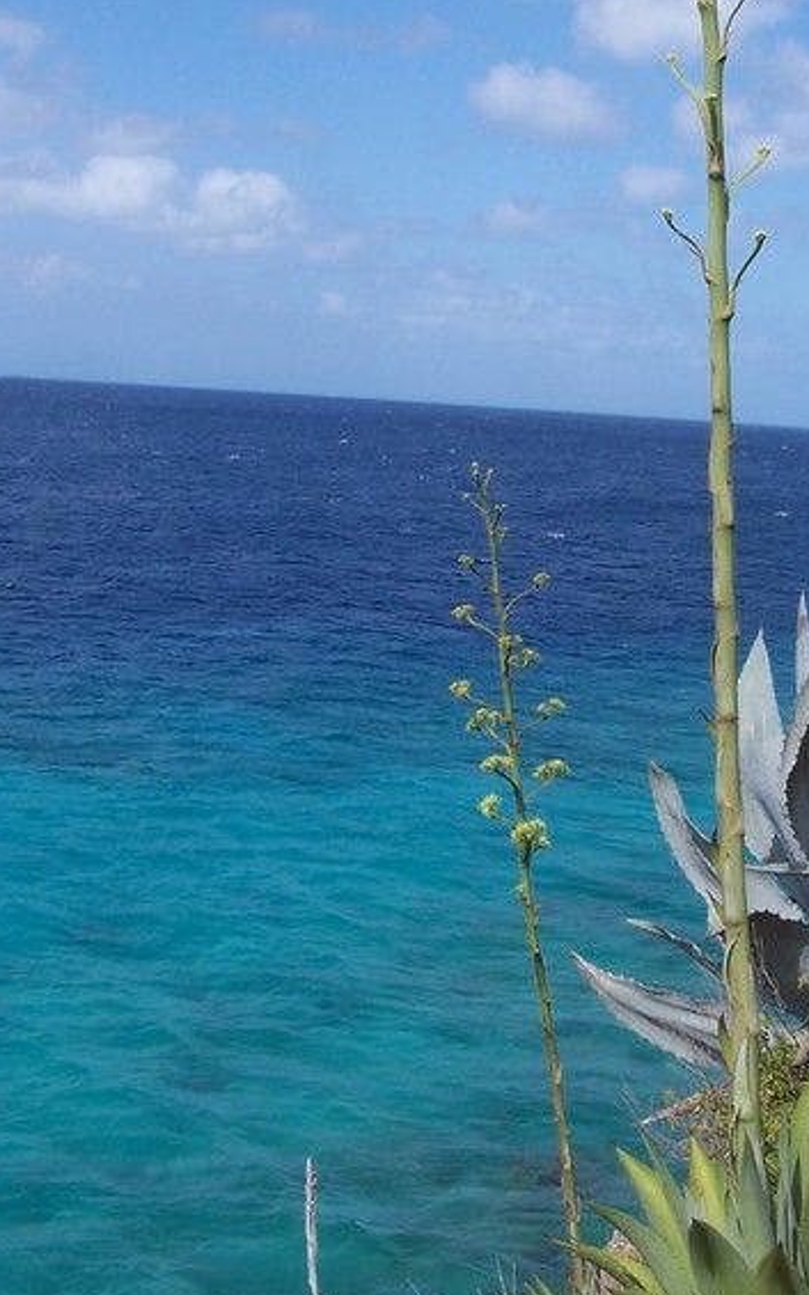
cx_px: 660
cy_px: 575
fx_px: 2011
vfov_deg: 35.6
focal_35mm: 57
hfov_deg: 22.4
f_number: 5.6
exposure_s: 1/500
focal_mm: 6.3
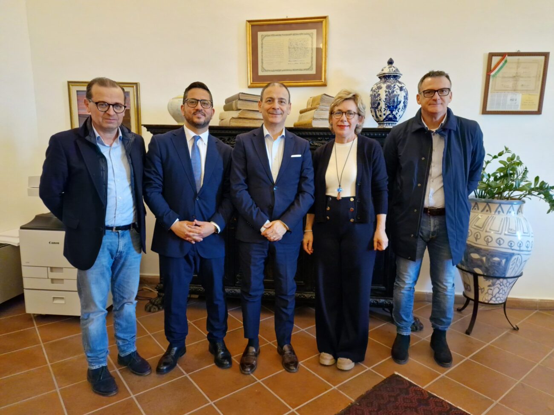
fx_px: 368
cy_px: 208
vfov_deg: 58.9
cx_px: 277
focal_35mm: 23
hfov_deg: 73.9
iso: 400
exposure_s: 1/50
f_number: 1.8
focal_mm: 6.4
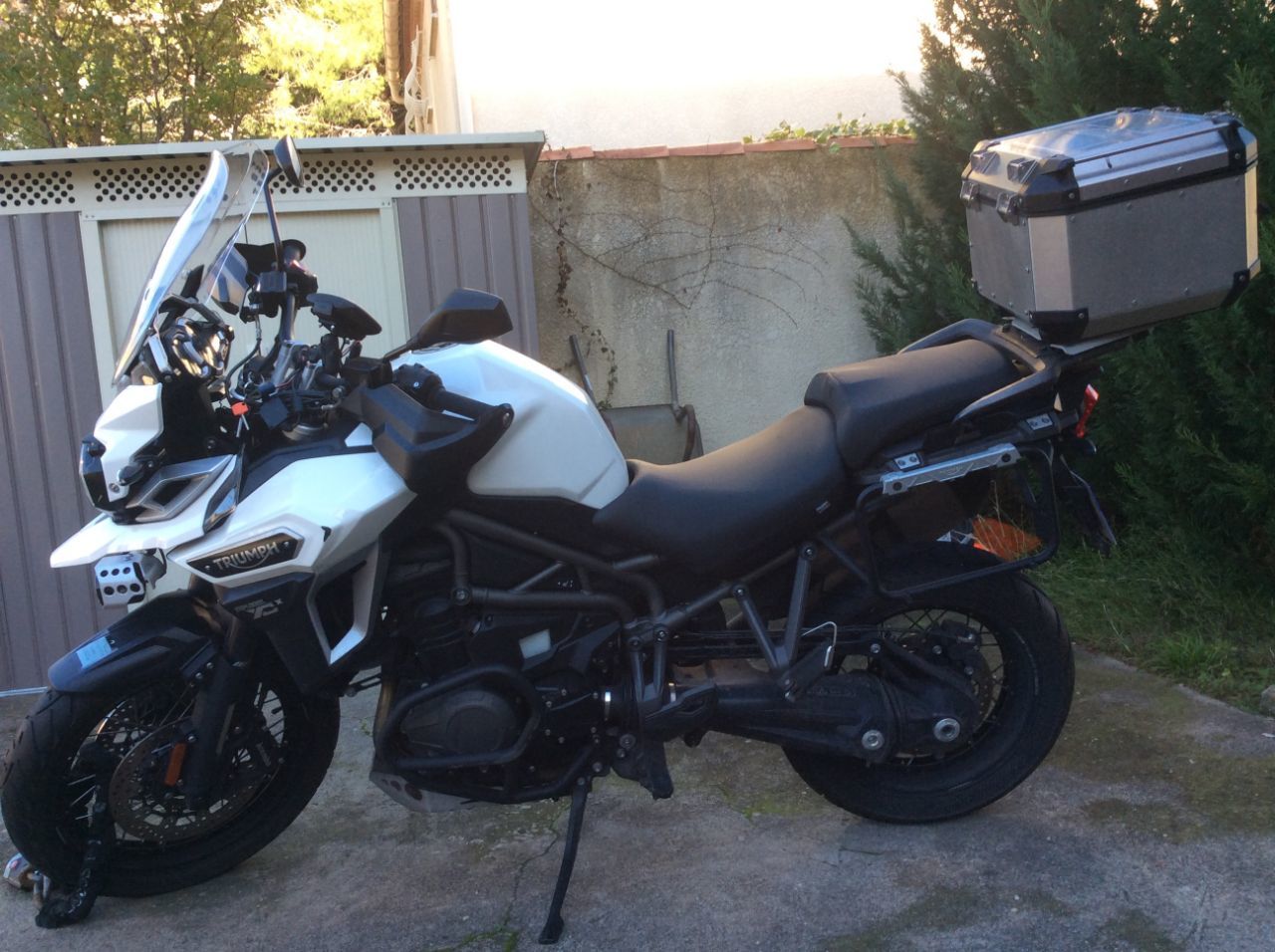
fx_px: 1177
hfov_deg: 56.9
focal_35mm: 32
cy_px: 476
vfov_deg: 44.1
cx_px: 638
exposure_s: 1/131
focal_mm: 3.3
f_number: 2.4
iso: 32
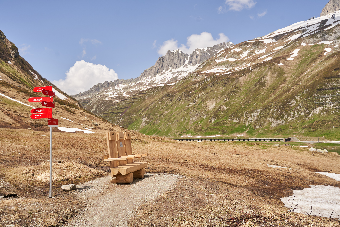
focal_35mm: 33
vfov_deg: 39.5
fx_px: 315
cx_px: 170
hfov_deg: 56.6
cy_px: 114
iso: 100
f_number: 6.3
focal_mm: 33.4
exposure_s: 1/500
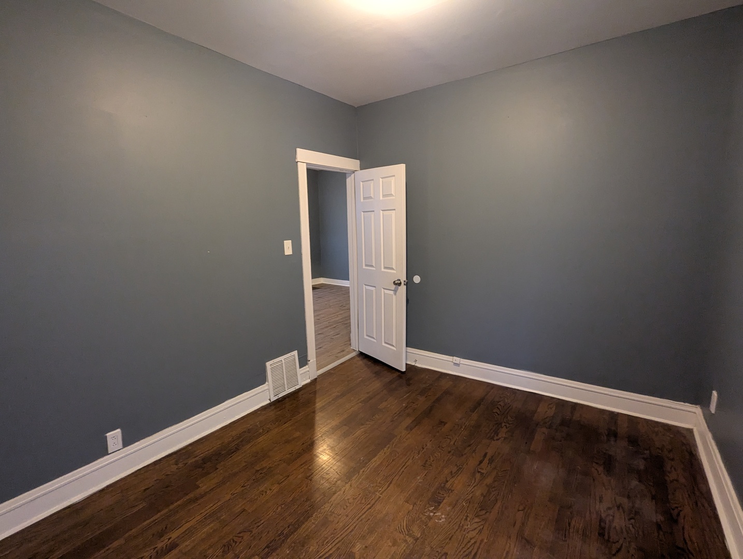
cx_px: 372
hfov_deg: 94.4
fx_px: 344
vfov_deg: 78.3
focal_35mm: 16
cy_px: 280
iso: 603
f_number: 2.2
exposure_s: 1/40
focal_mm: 2.35
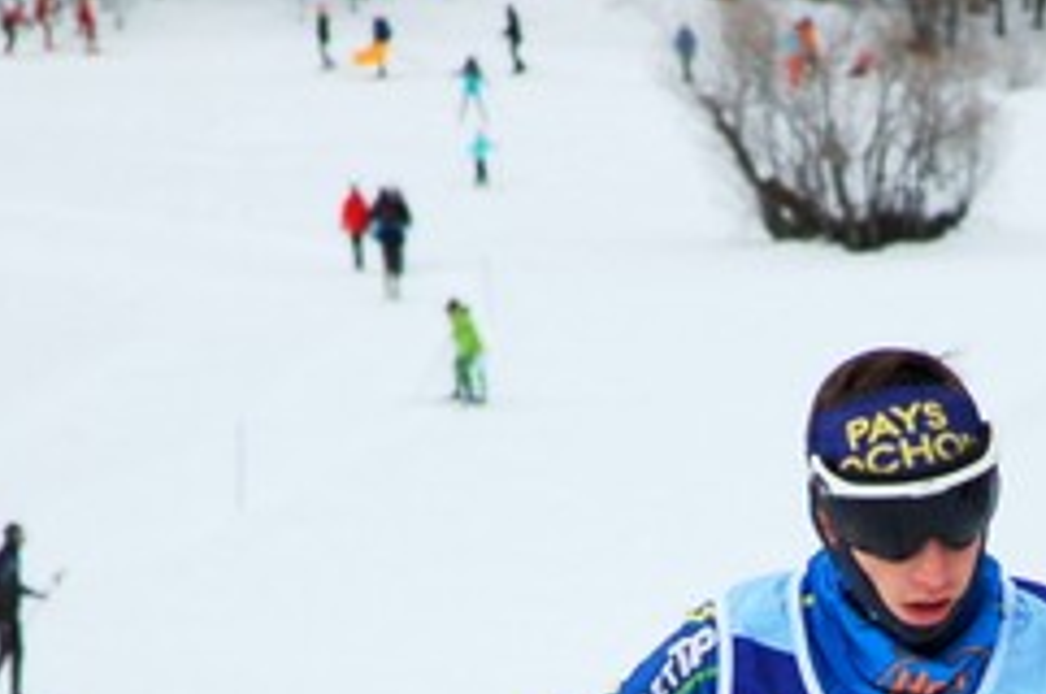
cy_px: 1149
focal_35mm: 424
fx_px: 12293
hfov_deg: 4.9
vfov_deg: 3.2
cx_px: 998
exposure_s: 1/1000
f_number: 4.5
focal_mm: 85
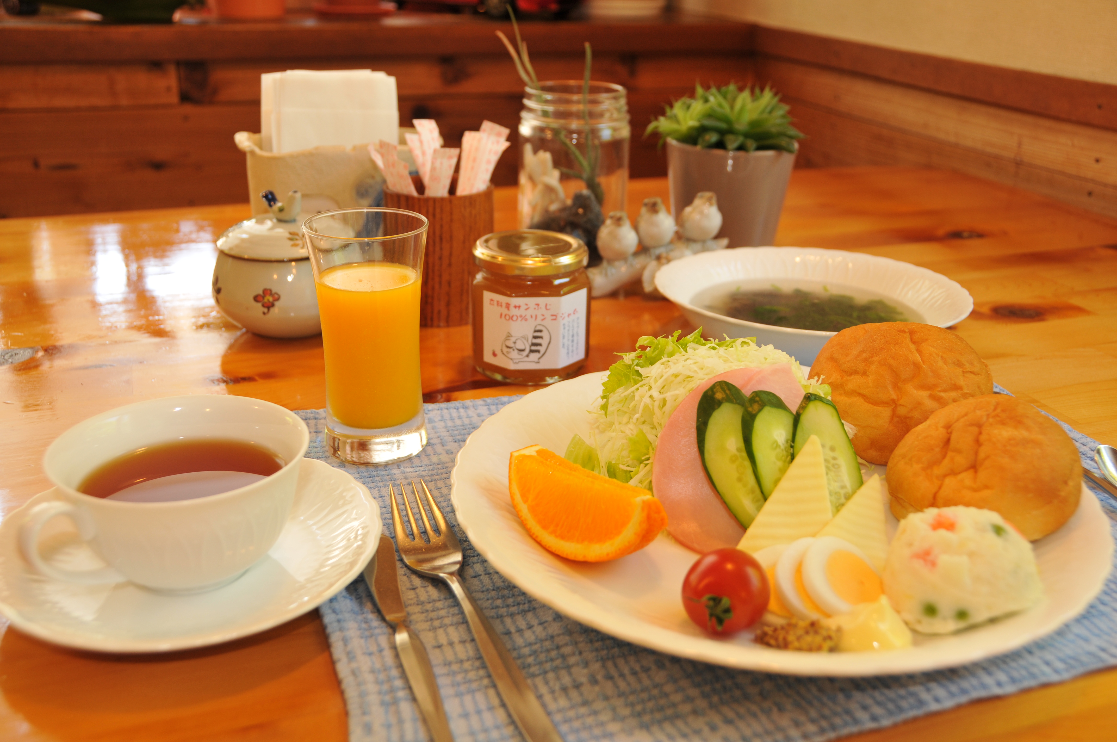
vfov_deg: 36.8
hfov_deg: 53.2
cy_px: 371
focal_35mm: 36
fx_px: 1116
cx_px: 558
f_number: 4
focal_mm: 24
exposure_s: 1/30
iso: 200
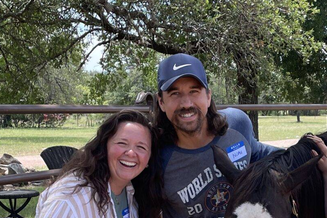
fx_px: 781
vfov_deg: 15.3
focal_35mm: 86
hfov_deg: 23.2
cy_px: 270
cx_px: 275
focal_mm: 4.2
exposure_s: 1/754
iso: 32
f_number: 1.6
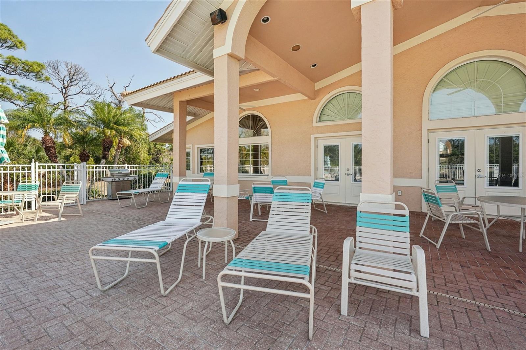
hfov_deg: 96.7
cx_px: 263
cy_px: 175
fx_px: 234
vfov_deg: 73.7
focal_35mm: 16
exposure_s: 1/500
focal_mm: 16
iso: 400
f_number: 8
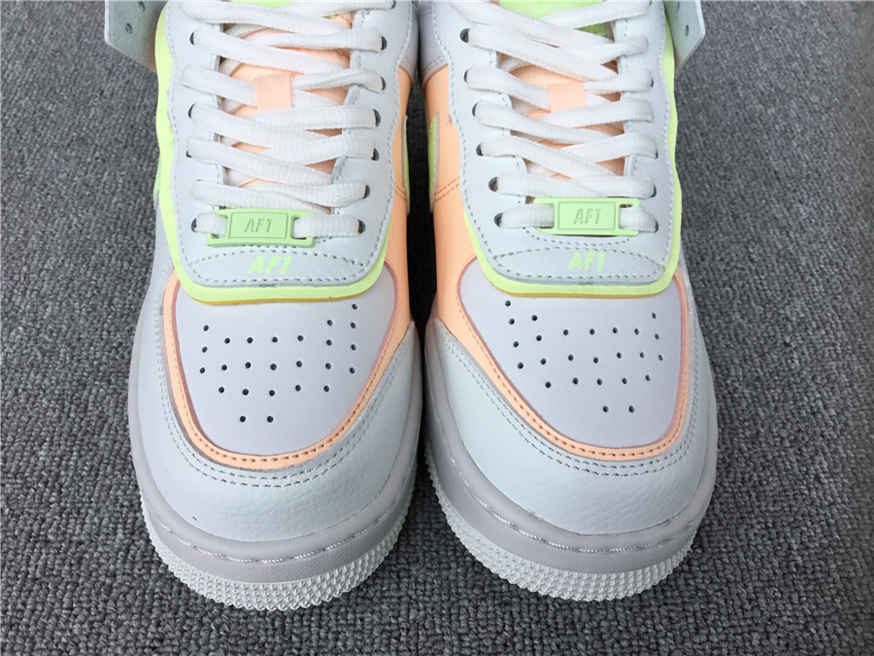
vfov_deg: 45.4
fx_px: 783
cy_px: 328
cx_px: 437
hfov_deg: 58.4
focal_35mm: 31
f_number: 2.4
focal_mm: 3.3
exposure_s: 1/476
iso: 25
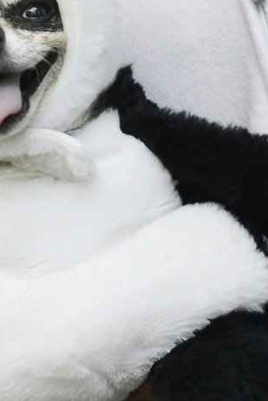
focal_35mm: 116
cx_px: -61
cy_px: 7
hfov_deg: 11.6
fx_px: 1294
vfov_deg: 17.3
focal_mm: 34
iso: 1000
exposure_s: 1/320
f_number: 5
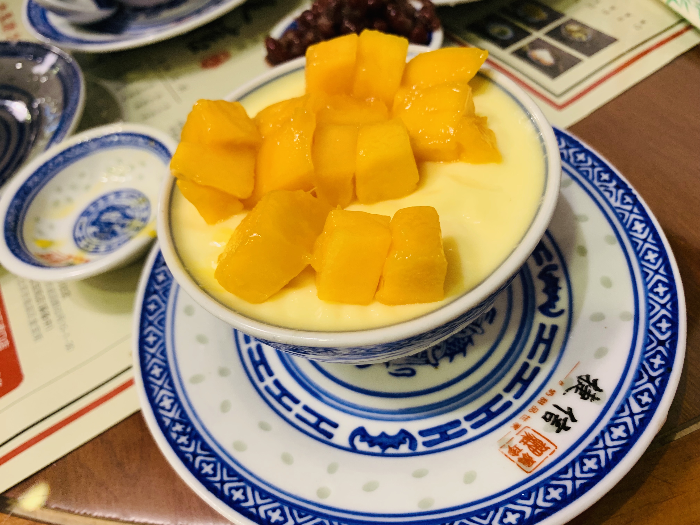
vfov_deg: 53.1
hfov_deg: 67.3
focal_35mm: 26
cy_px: 262
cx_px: 350
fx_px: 526
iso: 125
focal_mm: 4.25
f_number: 1.8
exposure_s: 1/50
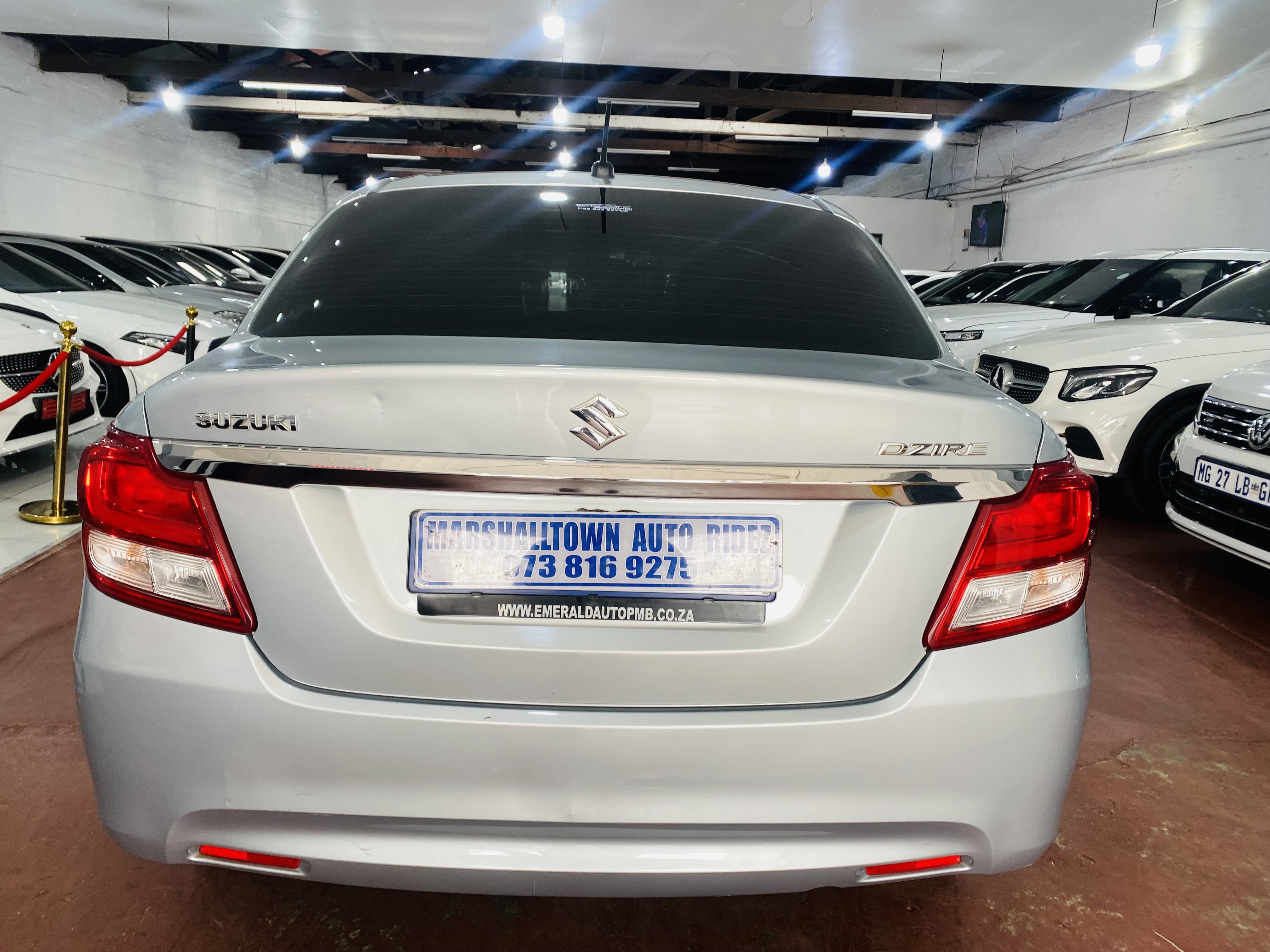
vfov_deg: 53.1
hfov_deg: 67.3
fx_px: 954
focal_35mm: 26
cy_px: 476
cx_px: 635
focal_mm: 4.25
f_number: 1.8
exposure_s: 1/100
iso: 64
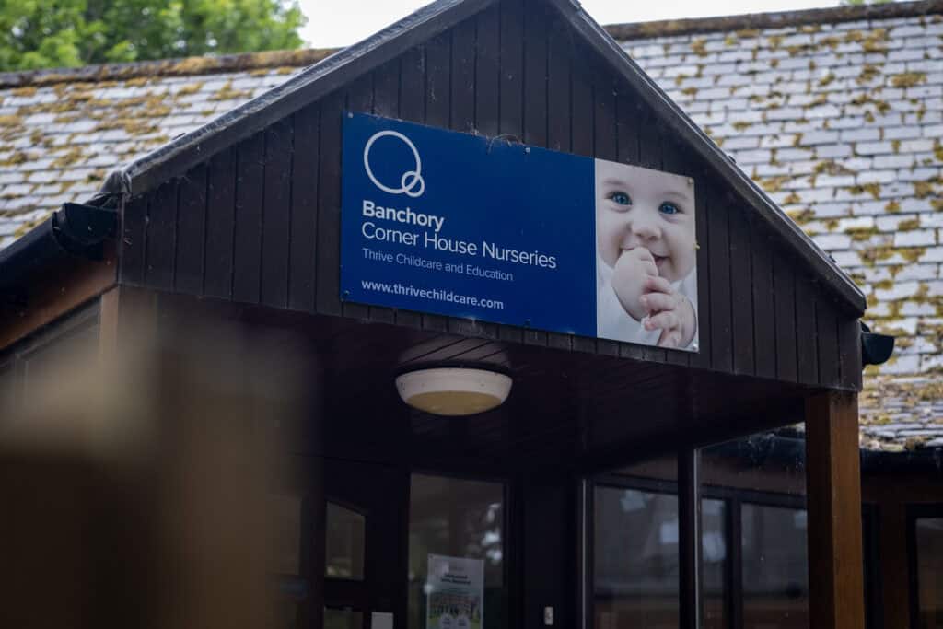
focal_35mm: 84
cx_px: 472
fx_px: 2200
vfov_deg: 16.3
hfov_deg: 24.2
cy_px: 314
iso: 200
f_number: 2.5
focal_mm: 56
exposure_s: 1/250
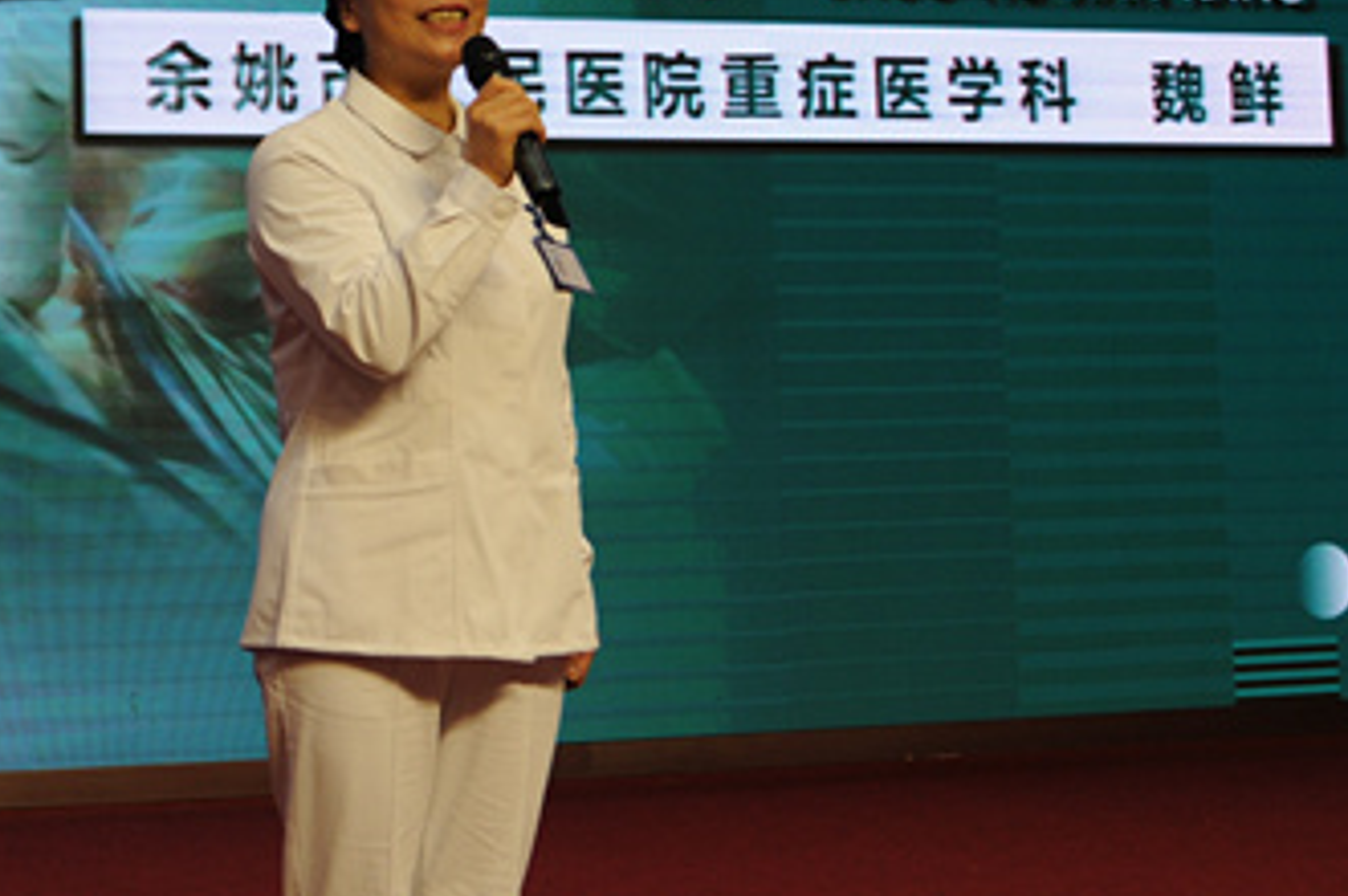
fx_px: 3254
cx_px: -98
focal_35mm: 87
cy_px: -14
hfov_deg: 22.2
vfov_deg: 15.4
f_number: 4
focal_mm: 24
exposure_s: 1/40
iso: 200
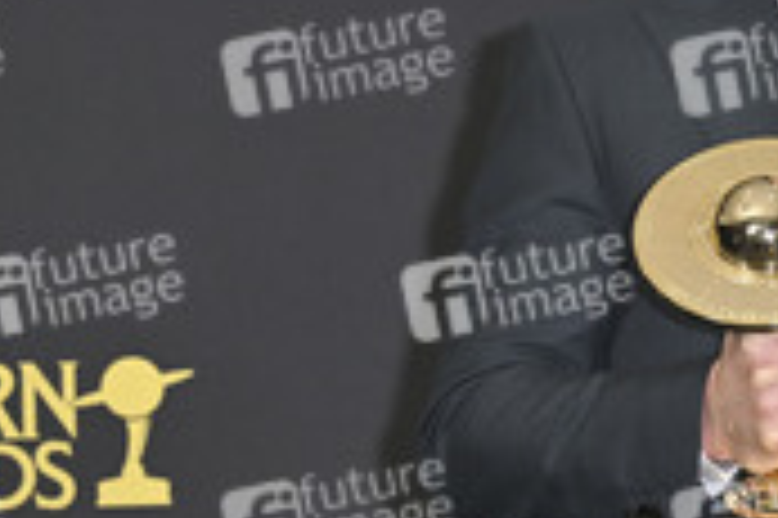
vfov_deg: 6.8
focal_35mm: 203
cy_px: 176
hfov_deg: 10.0
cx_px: 848
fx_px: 4383
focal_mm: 78
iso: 2000
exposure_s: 1/320
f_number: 5.6
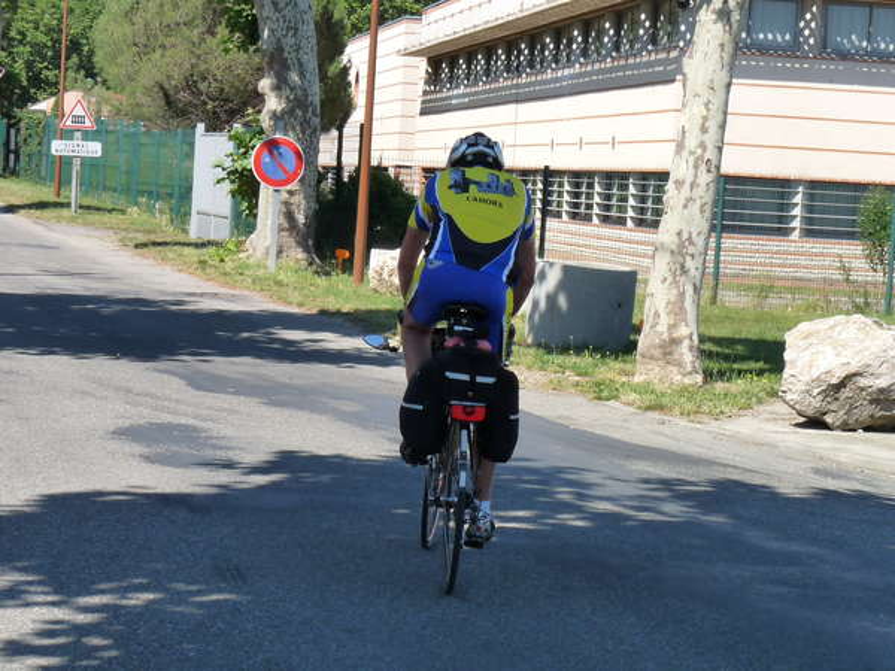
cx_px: 448
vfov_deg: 16.1
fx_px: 2379
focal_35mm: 92
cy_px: 336
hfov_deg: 21.3
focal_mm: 11.5
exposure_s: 1/320
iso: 160
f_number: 5.6
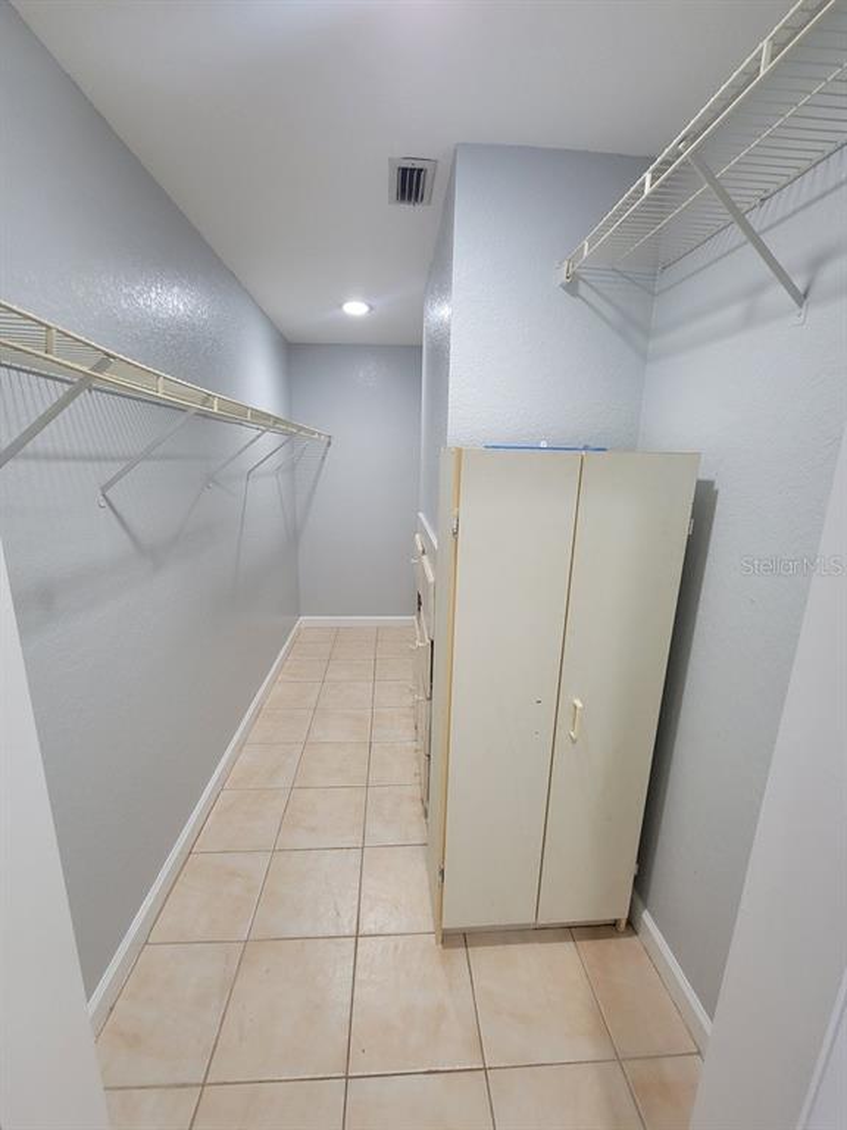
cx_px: 424
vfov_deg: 106.2
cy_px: 565
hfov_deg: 89.9
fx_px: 424
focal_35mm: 13
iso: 200
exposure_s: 1/60
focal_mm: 2.2
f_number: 2.2
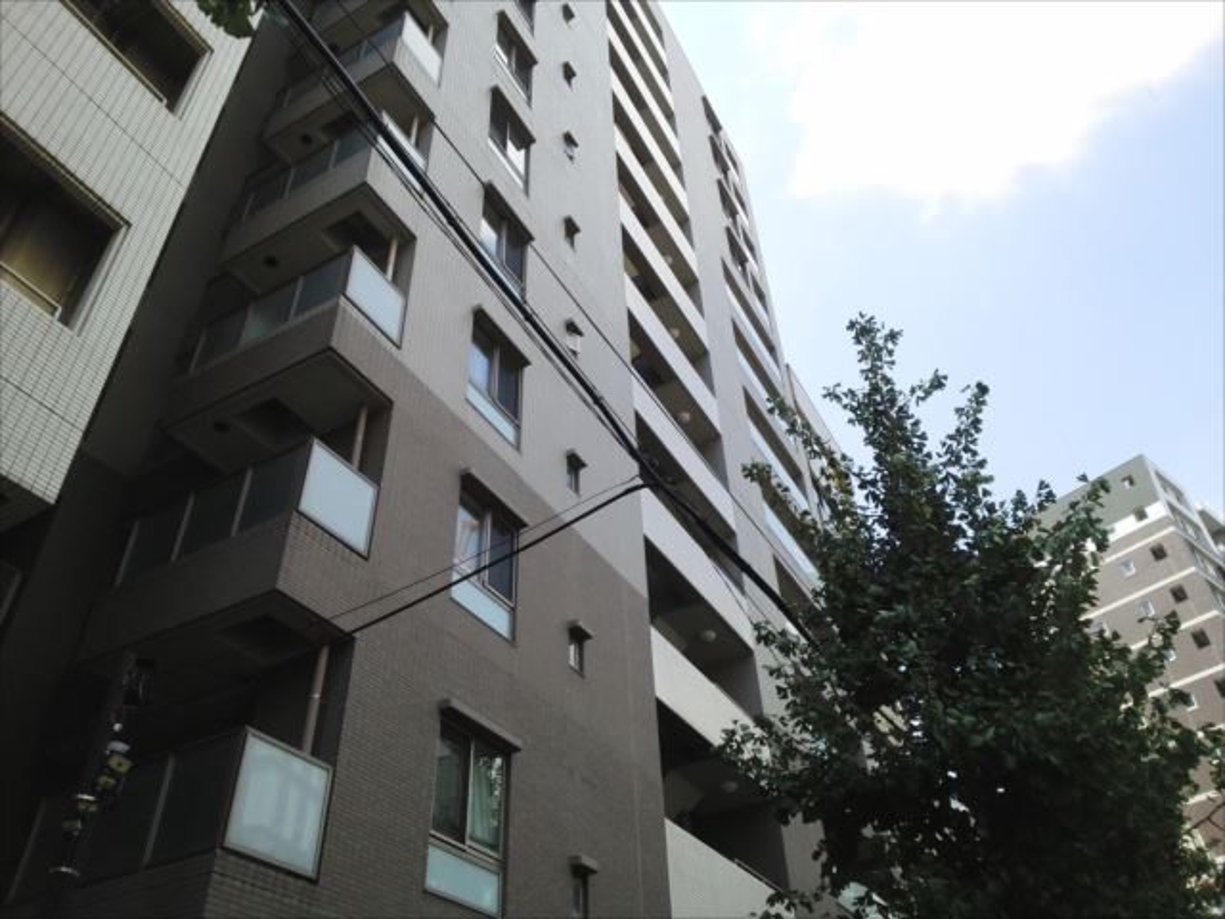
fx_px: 955
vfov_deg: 51.4
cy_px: 460
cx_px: 612
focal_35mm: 27
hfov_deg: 65.3
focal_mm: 2.87
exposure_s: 1/1000
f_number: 2.4
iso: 73
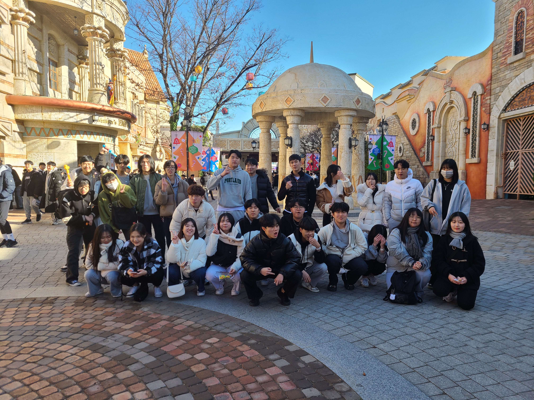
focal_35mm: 26
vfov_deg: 53.1
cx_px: 267
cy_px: 200
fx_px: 401
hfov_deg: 67.3
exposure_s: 1/641
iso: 40
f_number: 1.8
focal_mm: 5.4
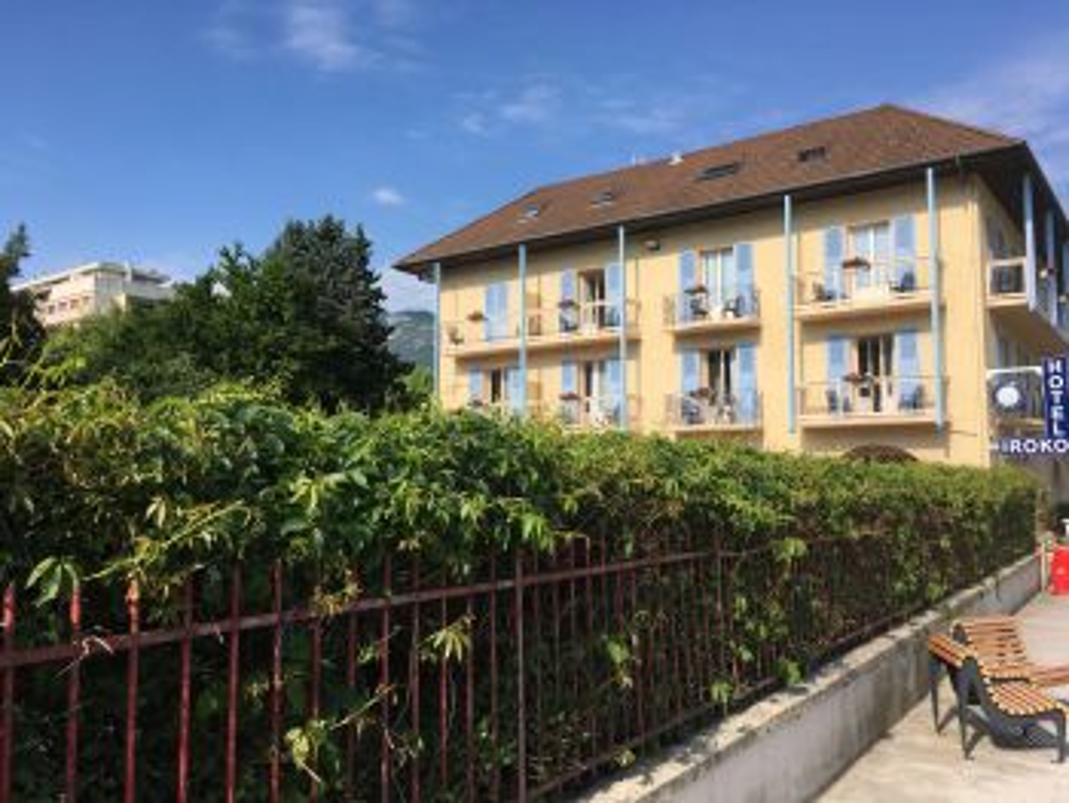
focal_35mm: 29
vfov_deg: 48.3
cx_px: 534
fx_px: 896
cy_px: 402
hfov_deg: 61.6
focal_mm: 4.15
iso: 25
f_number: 2.2
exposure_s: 1/1538
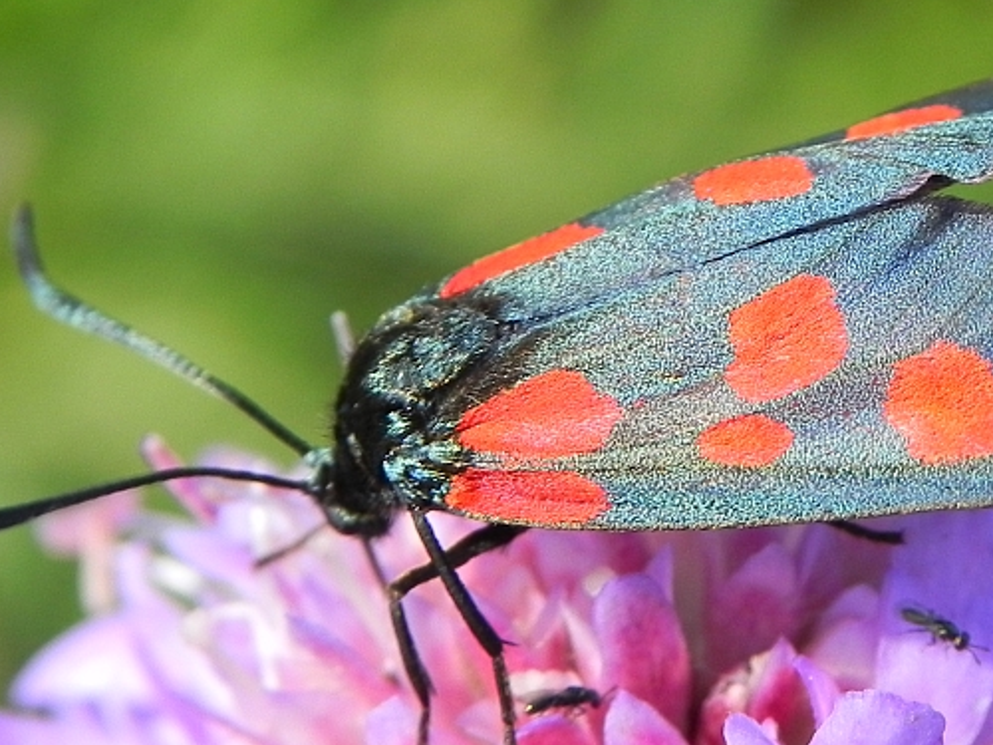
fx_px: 6168
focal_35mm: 215
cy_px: 602
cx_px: 572
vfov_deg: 6.9
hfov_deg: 9.2
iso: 160
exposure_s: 1/225
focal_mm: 18.8
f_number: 4
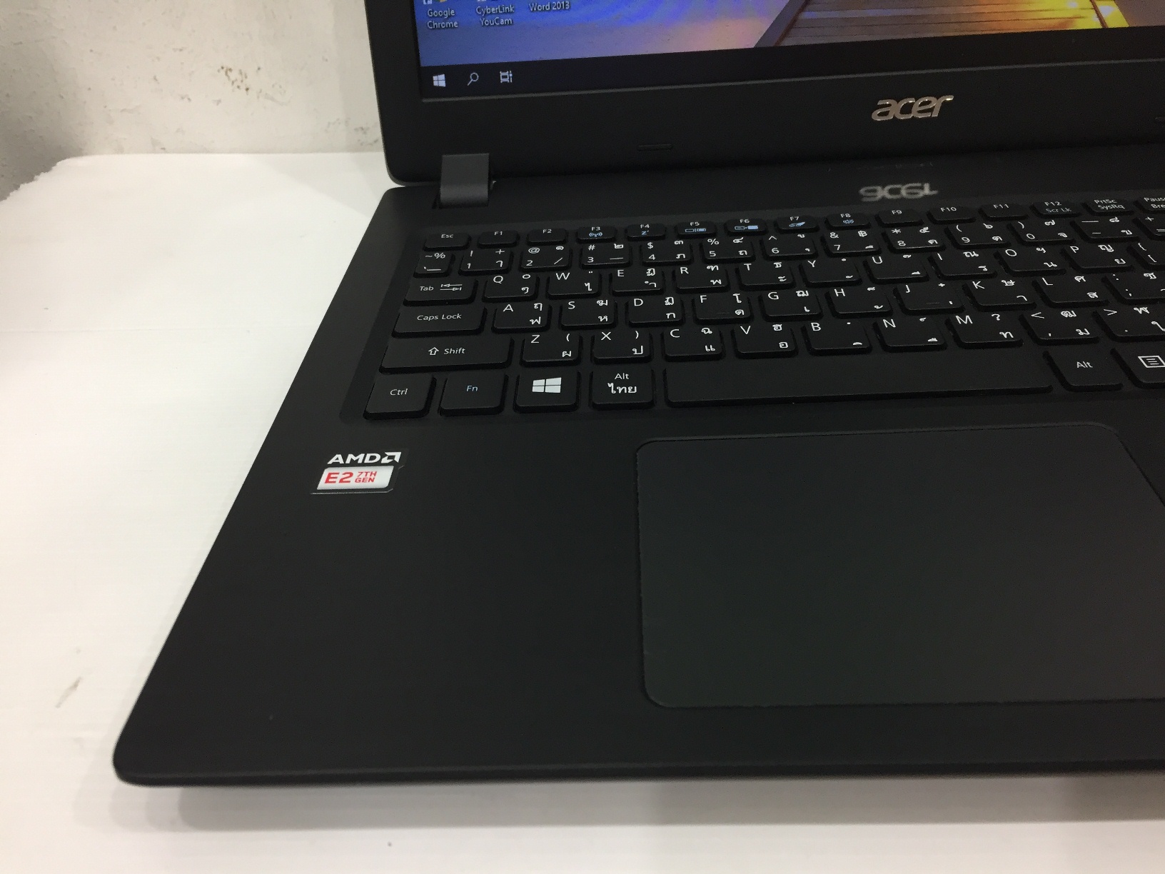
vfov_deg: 48.2
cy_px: 437
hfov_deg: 61.7
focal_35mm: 29
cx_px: 582
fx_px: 976
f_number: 2.2
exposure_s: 1/33
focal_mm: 4.15
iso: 100
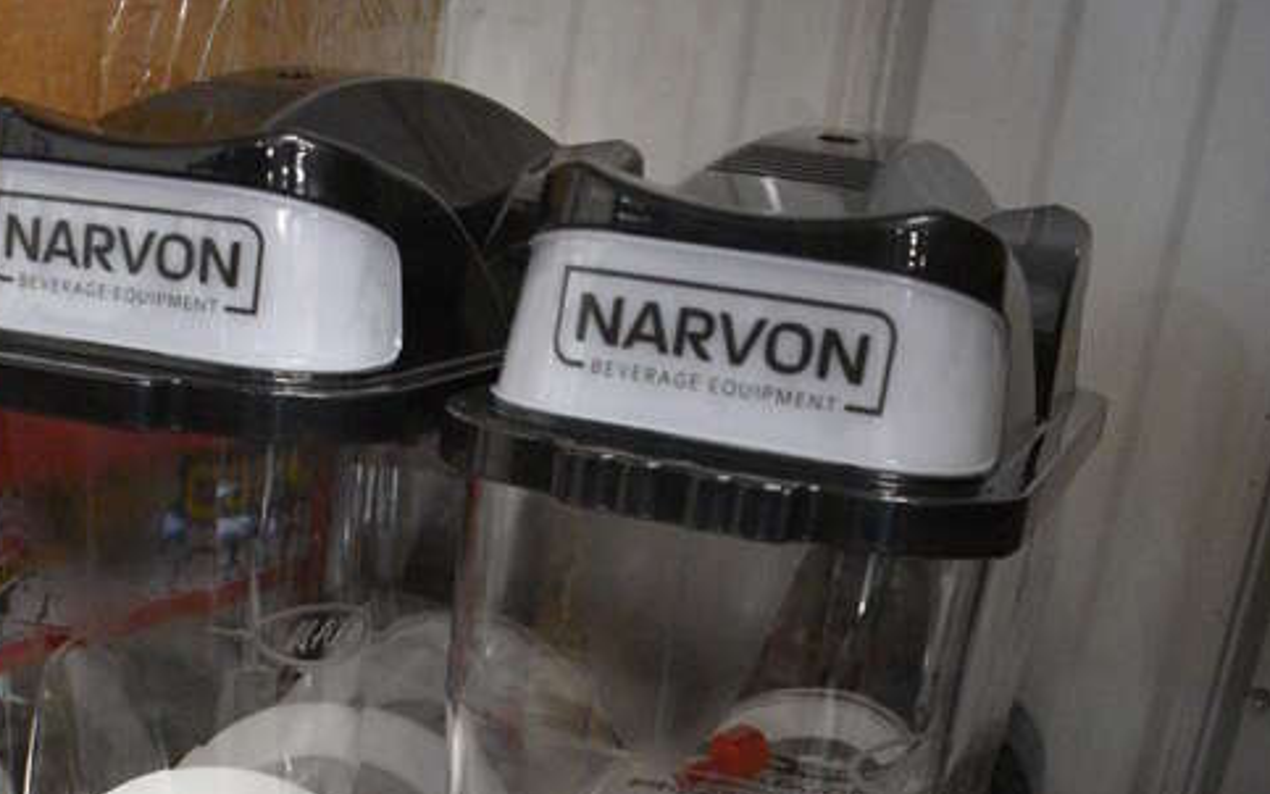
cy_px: 1108
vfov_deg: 21.7
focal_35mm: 52
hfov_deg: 38.7
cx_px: 489
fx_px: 1800
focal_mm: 18
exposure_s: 1/125
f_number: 3.5
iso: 6400
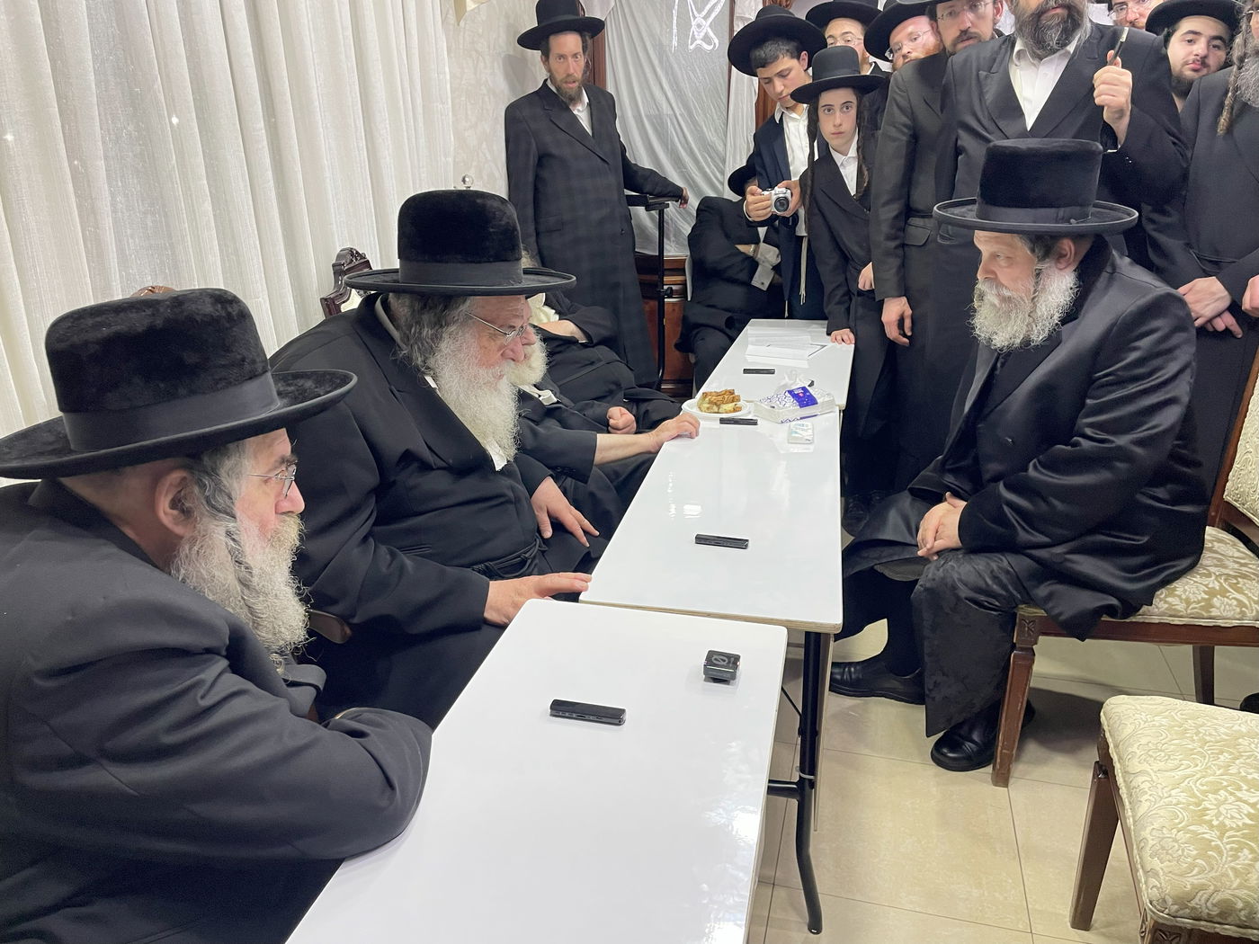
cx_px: 630
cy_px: 472
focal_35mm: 26
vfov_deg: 53.1
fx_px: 946
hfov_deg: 67.3
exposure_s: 1/50
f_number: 1.6
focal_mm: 4.2
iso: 80
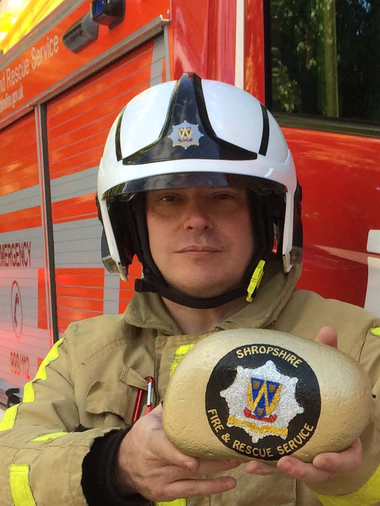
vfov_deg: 22.8
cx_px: 395
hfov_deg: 17.3
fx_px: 1215
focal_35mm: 83
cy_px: 475
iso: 32
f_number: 2.2
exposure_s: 1/419
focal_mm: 4.15
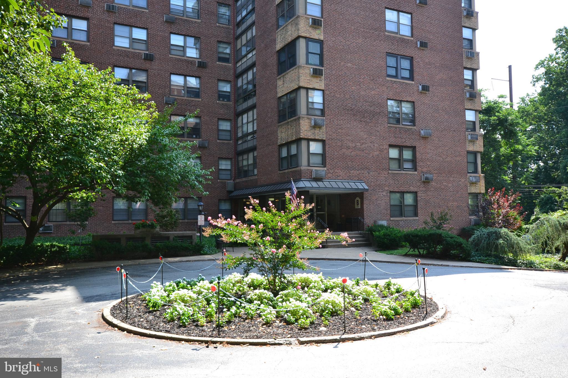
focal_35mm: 30
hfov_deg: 61.9
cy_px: 189
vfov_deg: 43.6
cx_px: 284
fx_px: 473
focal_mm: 20
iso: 400
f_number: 9
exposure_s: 1/160
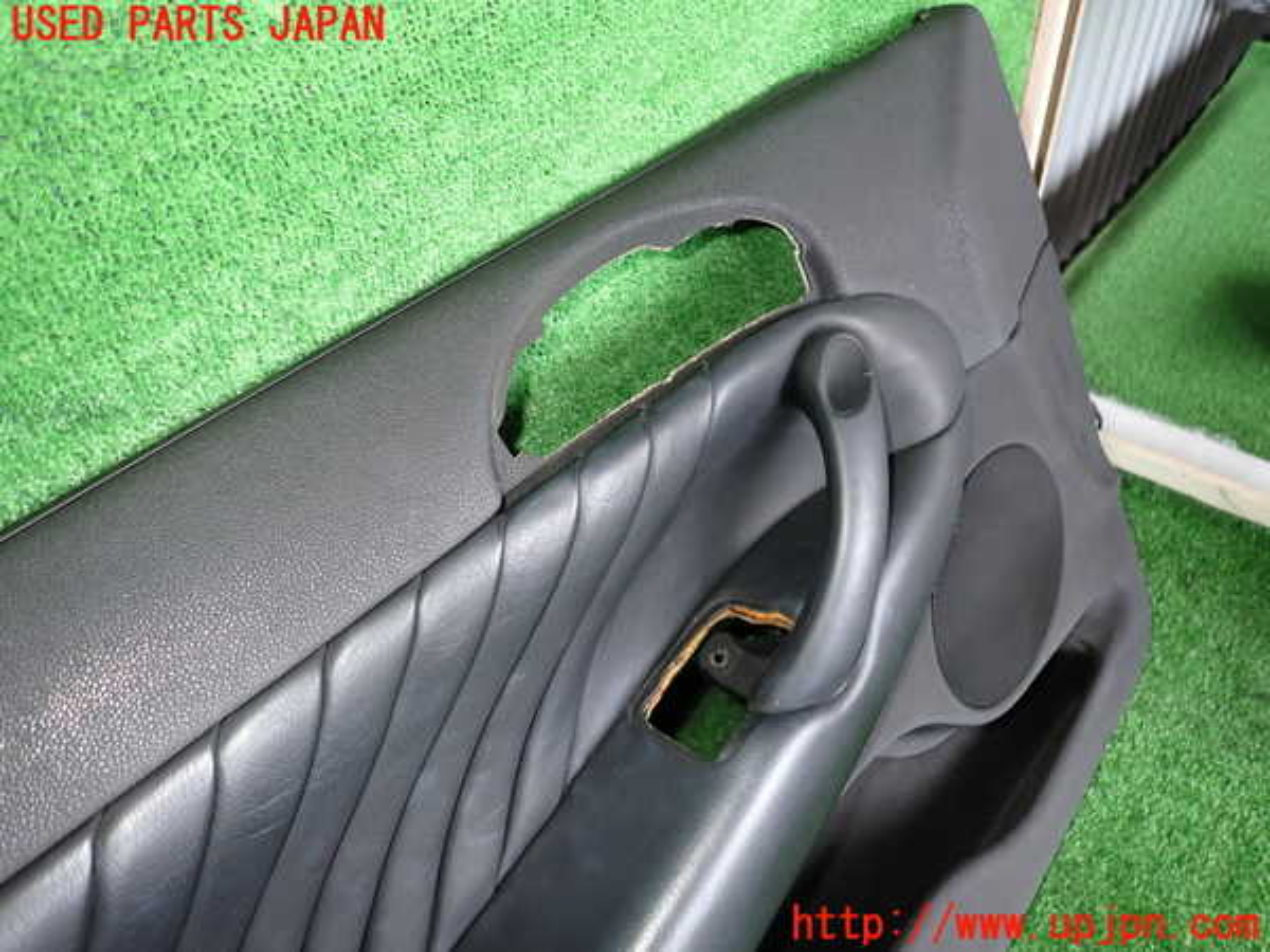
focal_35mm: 25
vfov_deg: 54.9
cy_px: 476
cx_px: 635
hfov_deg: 69.4
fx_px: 917
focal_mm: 4.5
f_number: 2
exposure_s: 1/80
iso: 100
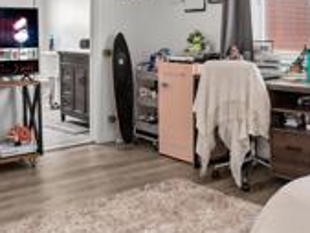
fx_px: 457
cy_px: 30
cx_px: 143
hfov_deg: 37.4
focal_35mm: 51
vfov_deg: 27.7
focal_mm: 14
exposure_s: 1/1.67
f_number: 8
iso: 100
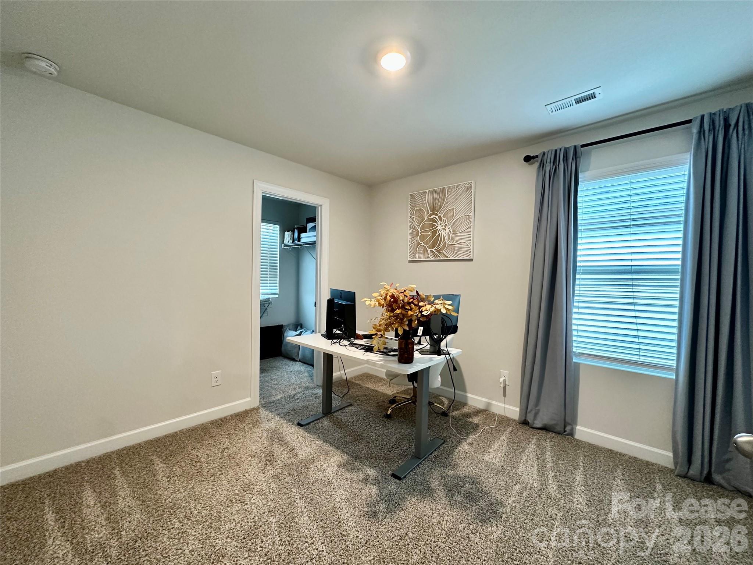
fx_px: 305
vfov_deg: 85.7
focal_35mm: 14
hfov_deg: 102.1
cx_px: 376
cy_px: 282
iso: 400
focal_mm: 2.22
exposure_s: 1/60
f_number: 2.2
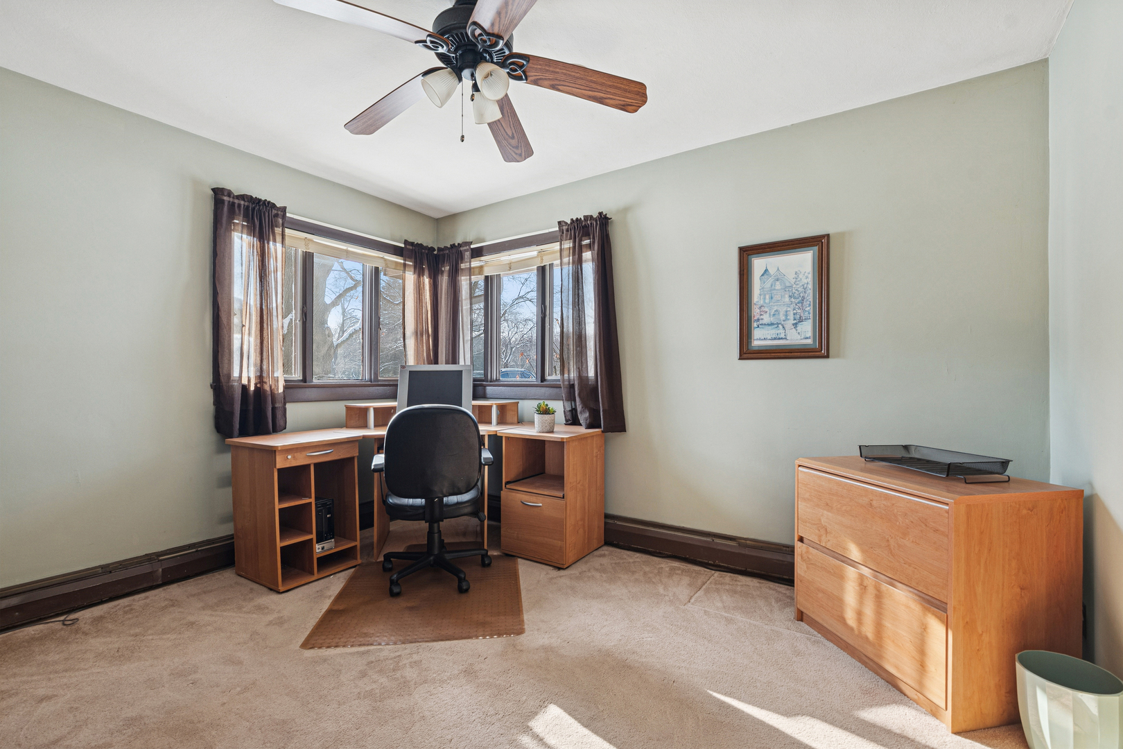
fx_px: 468
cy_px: 374
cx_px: 562
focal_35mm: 15
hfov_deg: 100.4
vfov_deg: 77.3
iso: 250
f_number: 8
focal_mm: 10
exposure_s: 1/50
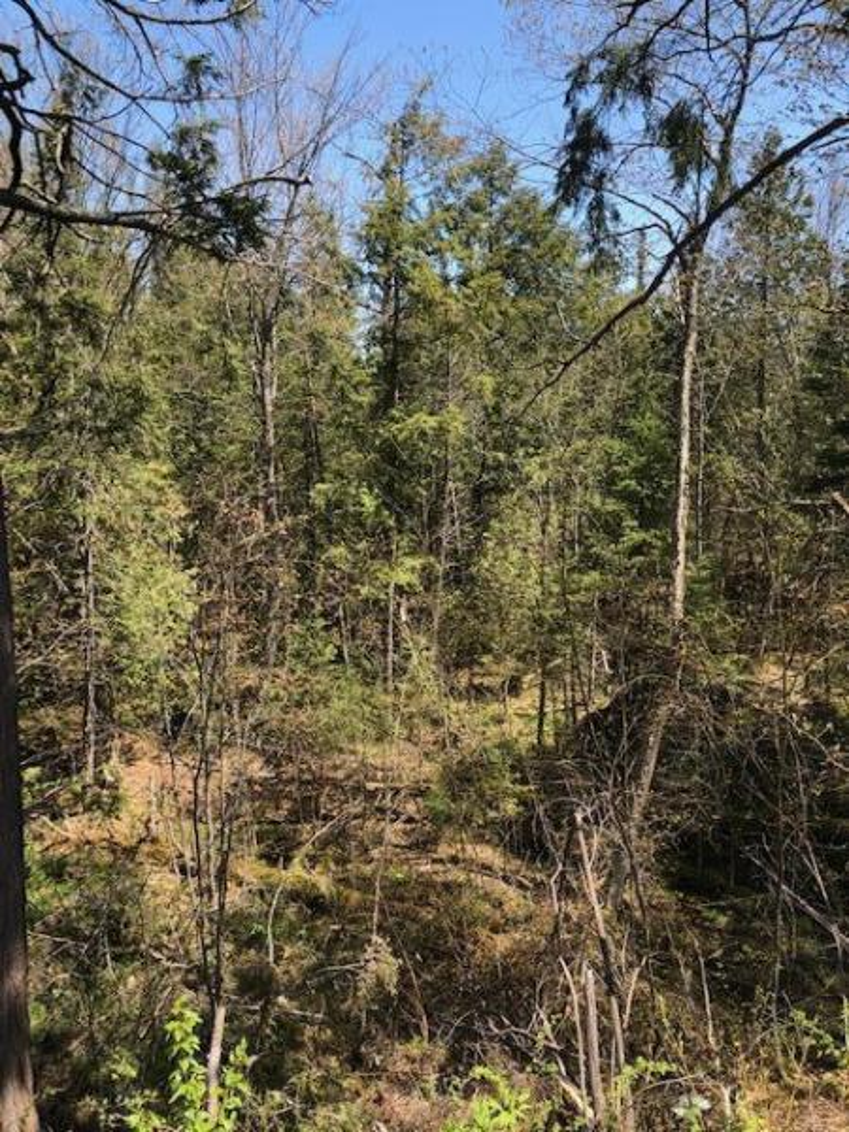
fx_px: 916
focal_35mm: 28
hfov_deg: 49.7
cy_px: 566
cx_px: 424
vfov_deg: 63.4
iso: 20
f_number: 1.8
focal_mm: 4
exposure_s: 1/600
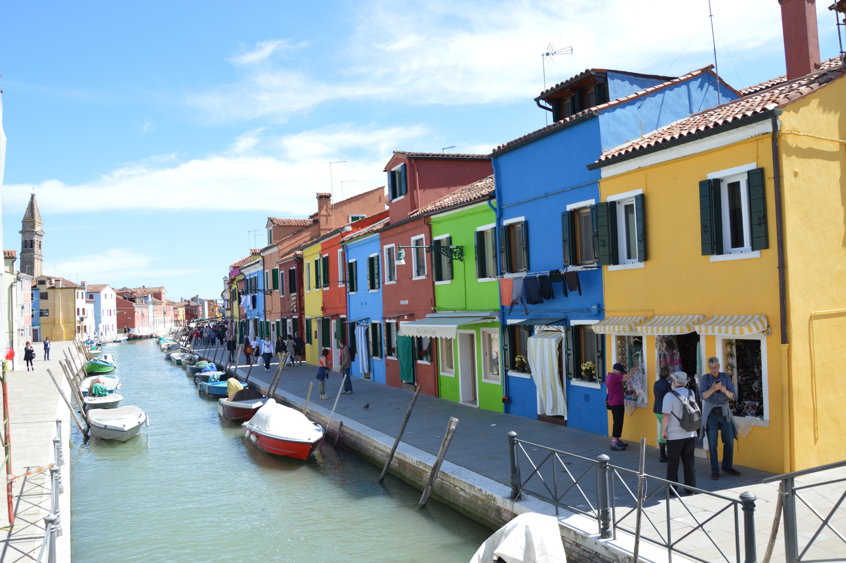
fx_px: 634
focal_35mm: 27
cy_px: 282
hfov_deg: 67.4
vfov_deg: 47.9
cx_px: 423
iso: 100
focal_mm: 18
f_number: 7.1
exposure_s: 1/200
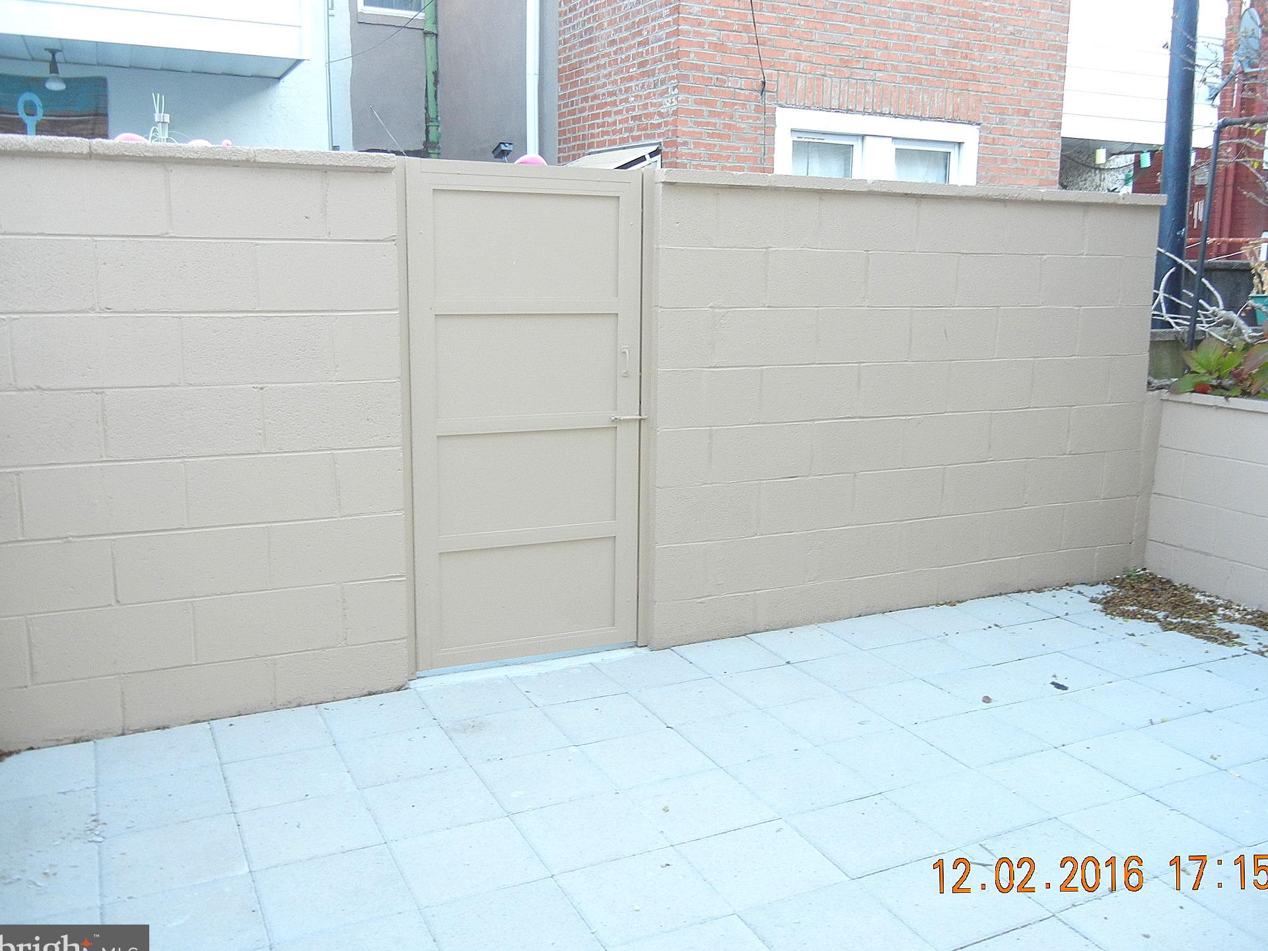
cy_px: 472
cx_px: 660
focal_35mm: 32
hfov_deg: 56.8
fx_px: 1172
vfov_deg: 44.2
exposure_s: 1/30
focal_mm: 5.4
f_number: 3.5
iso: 200
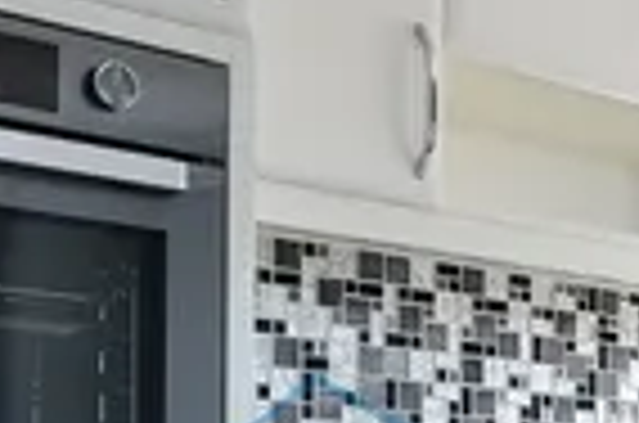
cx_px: 752
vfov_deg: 14.5
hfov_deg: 21.2
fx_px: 1594
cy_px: 531
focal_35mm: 90
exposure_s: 1/60
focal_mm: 10
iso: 220
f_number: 5.6
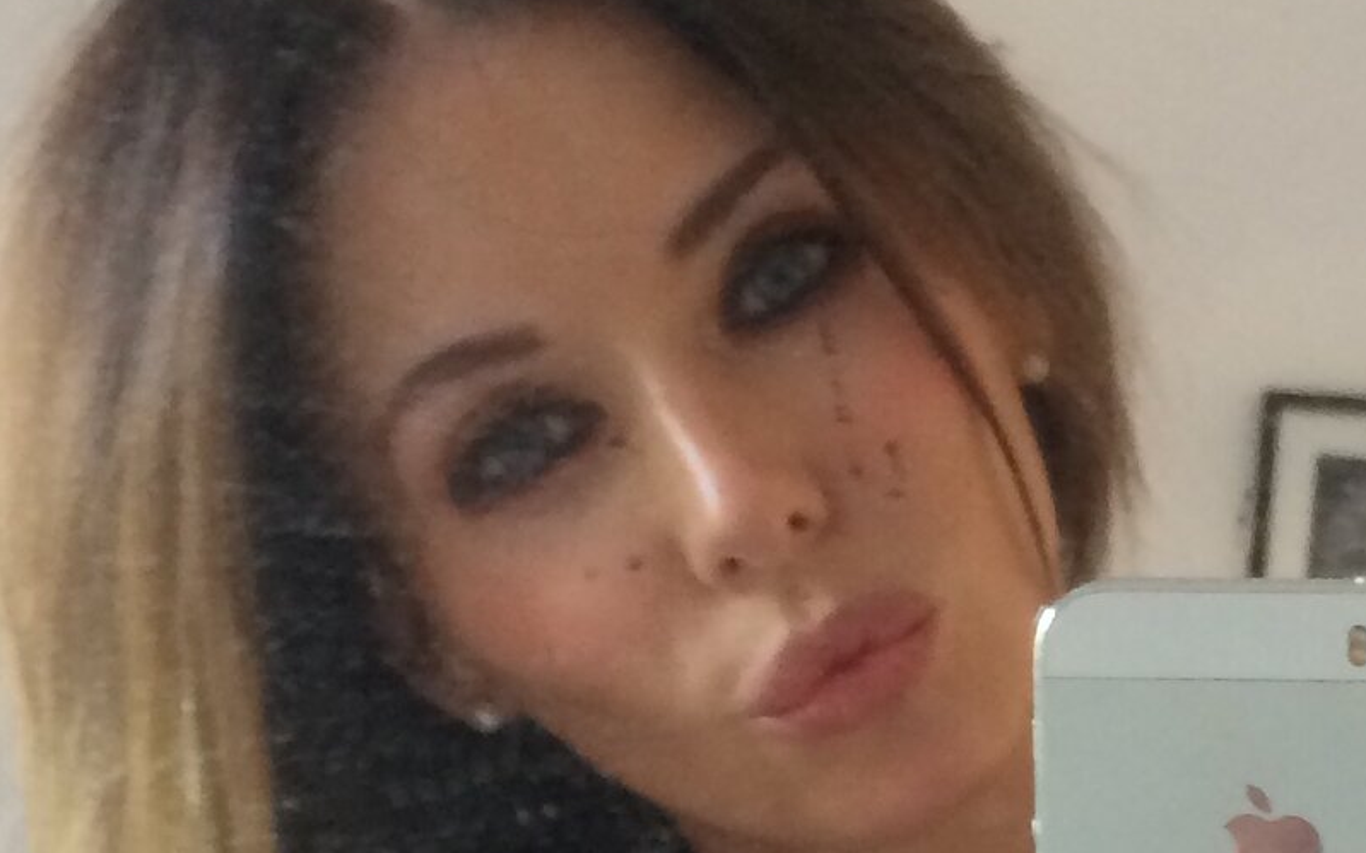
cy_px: 791
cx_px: 689
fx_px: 1600
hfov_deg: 46.2
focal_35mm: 43
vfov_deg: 28.5
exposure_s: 1/30
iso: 100
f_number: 2.2
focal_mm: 4.12
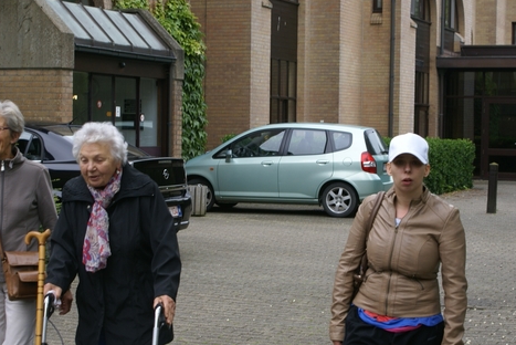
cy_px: 205
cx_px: 271
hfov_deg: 23.5
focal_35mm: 87
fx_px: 1243
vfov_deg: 15.8
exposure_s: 1/80
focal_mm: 45
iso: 100
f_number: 6.3
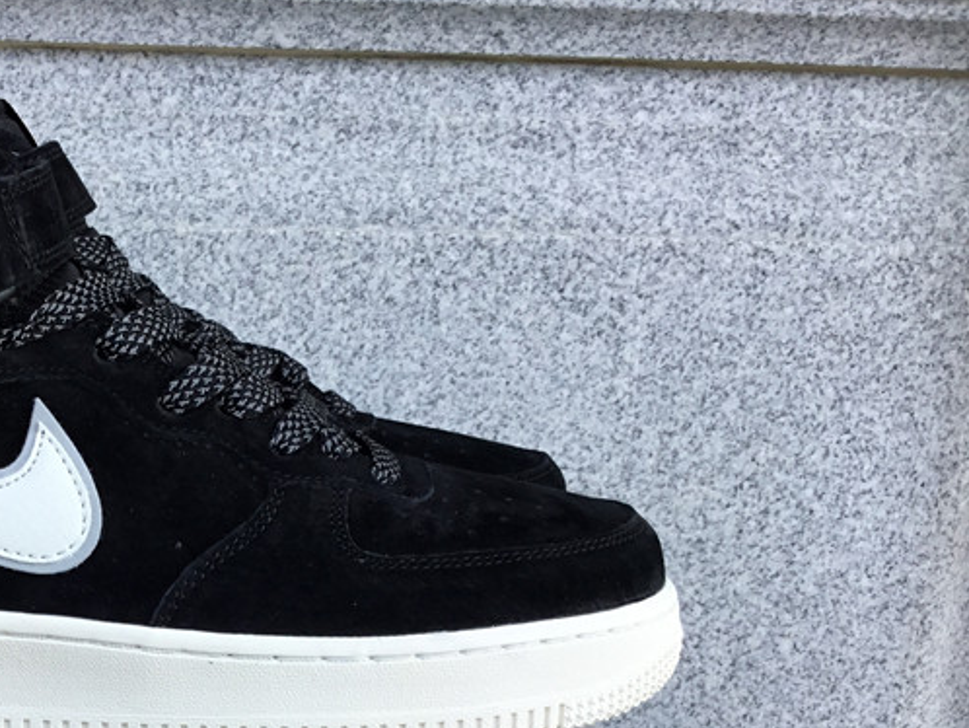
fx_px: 1568
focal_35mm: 56
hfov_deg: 32.8
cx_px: 117
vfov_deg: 25.4
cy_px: 647
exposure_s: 1/233
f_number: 2.4
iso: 25
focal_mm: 3.3
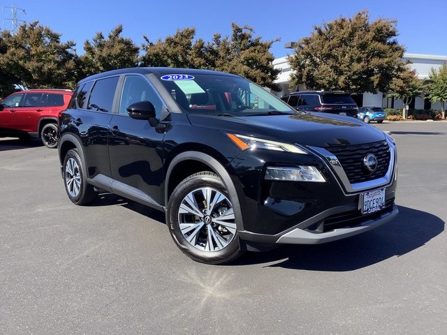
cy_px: 168
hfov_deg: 58.4
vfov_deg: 45.4
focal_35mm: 31
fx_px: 400
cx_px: 224
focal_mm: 3.3
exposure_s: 1/405
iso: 25
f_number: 2.4
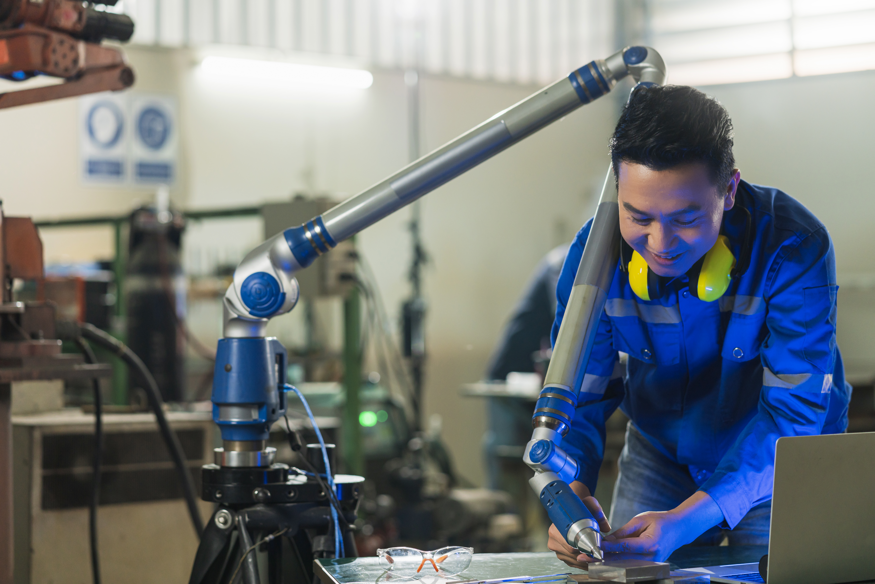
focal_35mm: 85
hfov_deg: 23.9
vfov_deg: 16.1
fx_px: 2066
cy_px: 292
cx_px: 438
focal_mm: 85
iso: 400
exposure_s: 1/160
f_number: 2.8
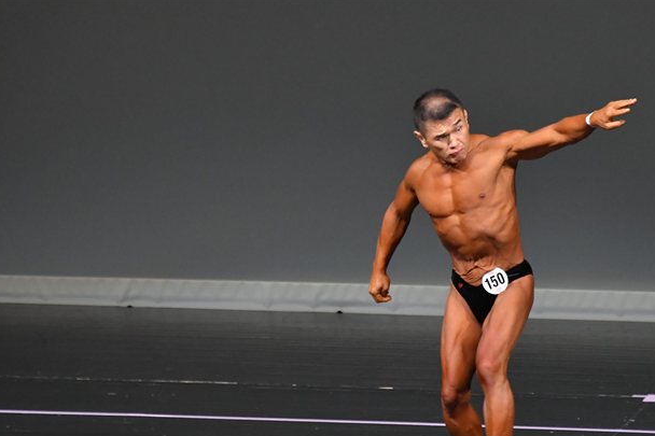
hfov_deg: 4.7
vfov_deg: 3.1
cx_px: 389
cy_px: 273
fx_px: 8003
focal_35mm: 440
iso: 4000
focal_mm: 230
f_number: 5.6
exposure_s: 1/400
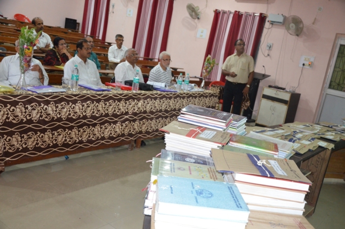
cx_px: 172
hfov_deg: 53.2
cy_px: 114
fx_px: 344
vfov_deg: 36.7
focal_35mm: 36
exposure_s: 1/60
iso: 2200
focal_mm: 24
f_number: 3.8
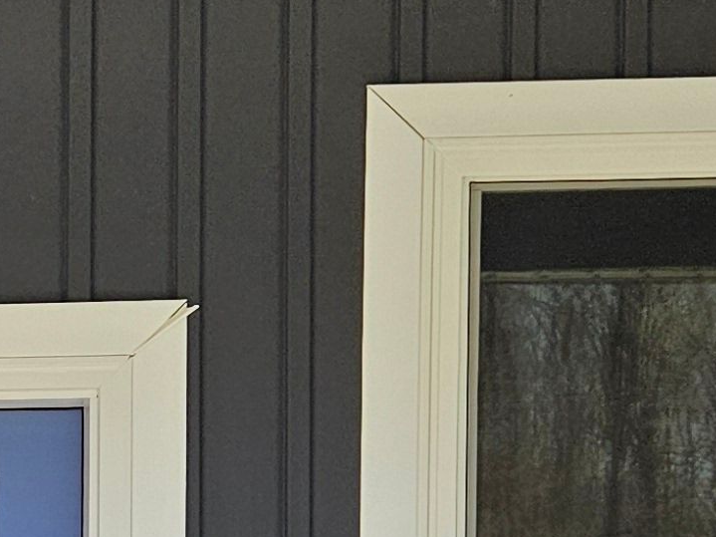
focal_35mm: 128
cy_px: 849
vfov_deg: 11.1
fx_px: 2647
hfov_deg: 14.5
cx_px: -308
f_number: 1.8
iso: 50
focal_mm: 5.4
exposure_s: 1/1033
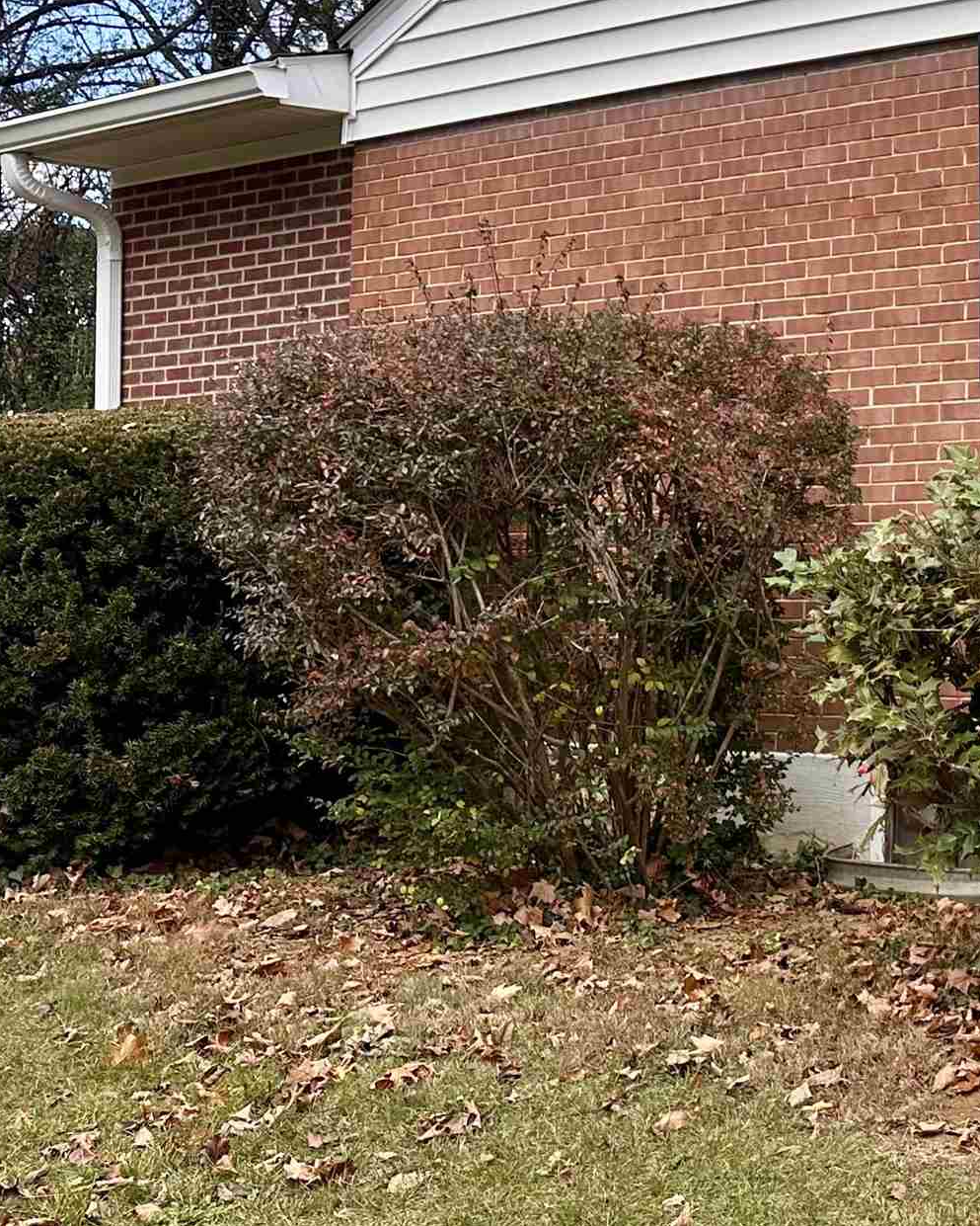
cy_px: 377
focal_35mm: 58
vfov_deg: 32.1
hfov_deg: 21.9
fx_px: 2103
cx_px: 1460
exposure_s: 1/887
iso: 80
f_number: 1.78
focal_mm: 6.86
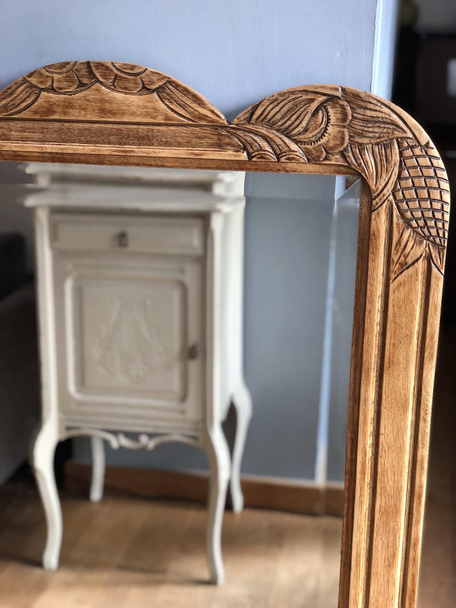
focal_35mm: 52
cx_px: 228
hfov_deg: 28.0
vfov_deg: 36.8
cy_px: 304
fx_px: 913
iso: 80
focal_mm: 6
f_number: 2.4
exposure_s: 1/40
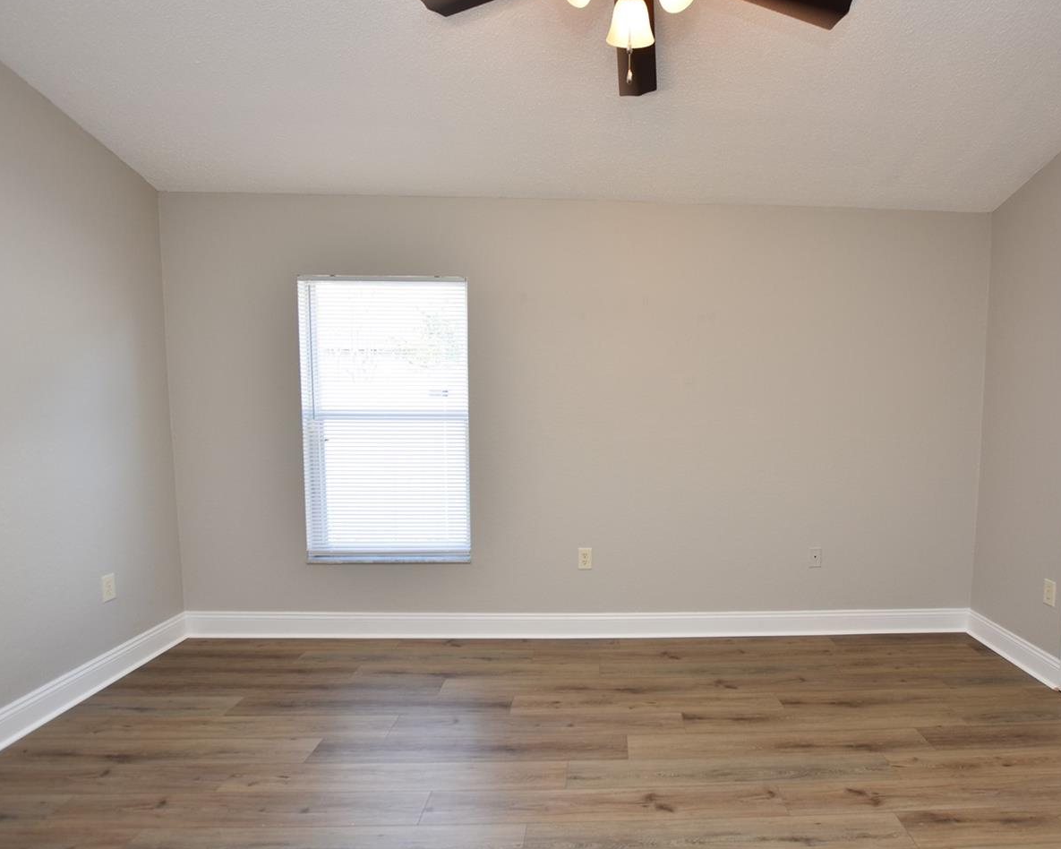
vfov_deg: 70.8
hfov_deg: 82.2
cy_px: 453
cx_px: 642
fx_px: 597
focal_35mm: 19
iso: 220
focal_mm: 10
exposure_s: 1/60
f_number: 4
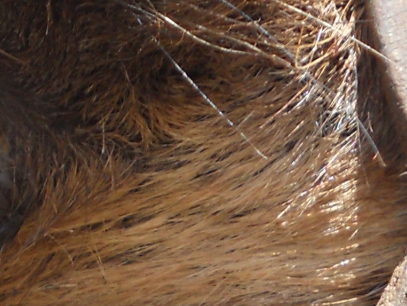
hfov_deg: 8.2
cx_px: -42
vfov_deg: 6.1
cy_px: 544
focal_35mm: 241
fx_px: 2835
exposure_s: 1/250
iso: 80
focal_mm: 8.2
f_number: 4.3
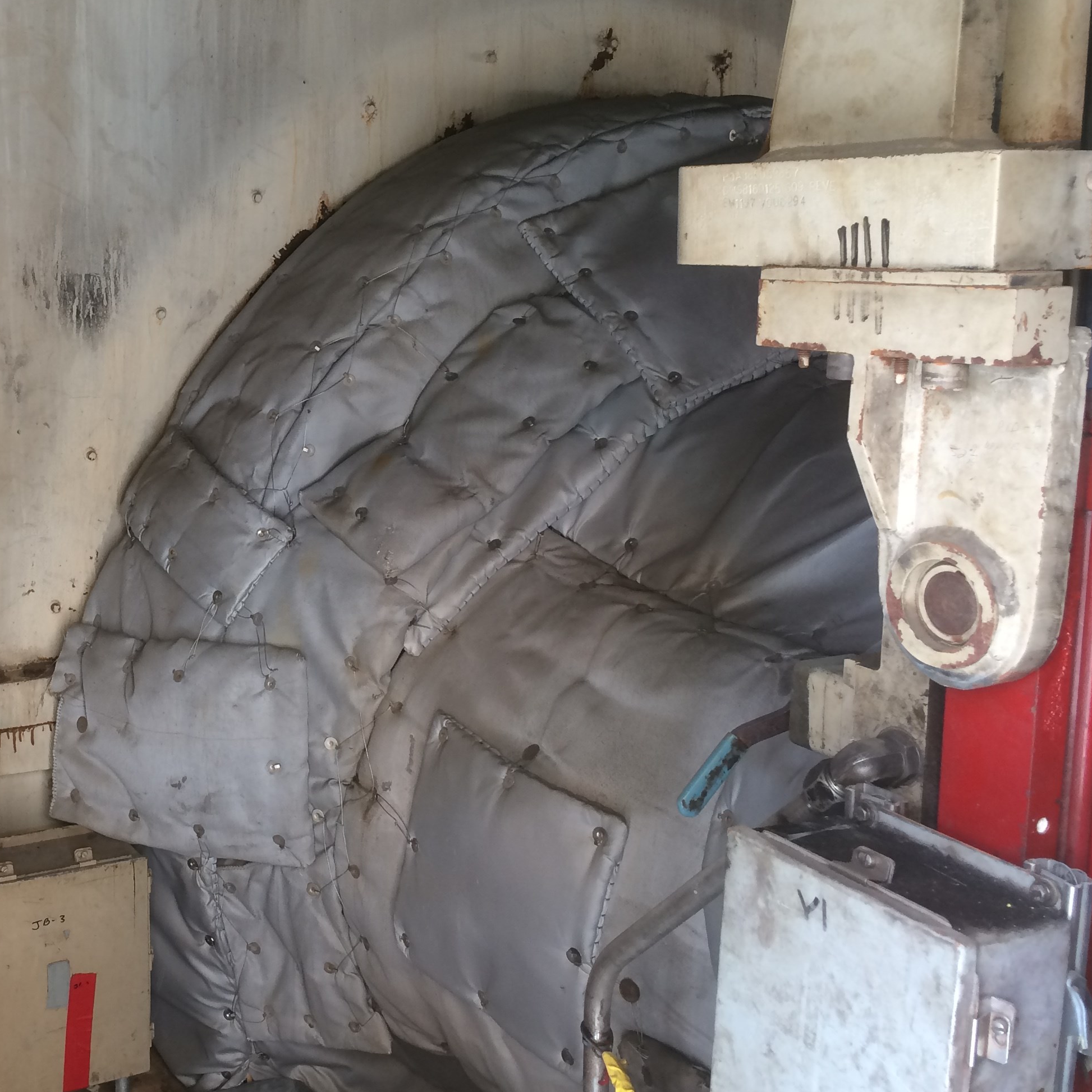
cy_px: 475
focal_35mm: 43
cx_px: 191
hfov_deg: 37.5
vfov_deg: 39.1
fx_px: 1535
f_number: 2.2
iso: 40
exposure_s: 1/30
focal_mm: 4.15
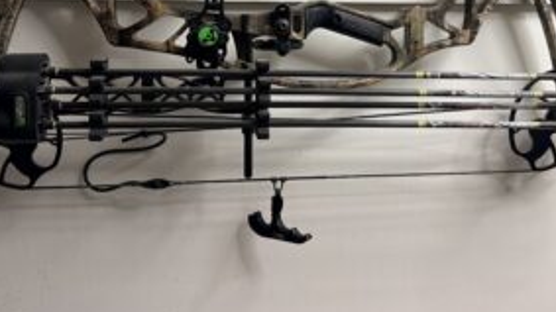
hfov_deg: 54.0
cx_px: 289
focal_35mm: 37
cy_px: 35
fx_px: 545
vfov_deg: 30.6
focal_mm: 6.76
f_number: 1.78
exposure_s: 1/120
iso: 160
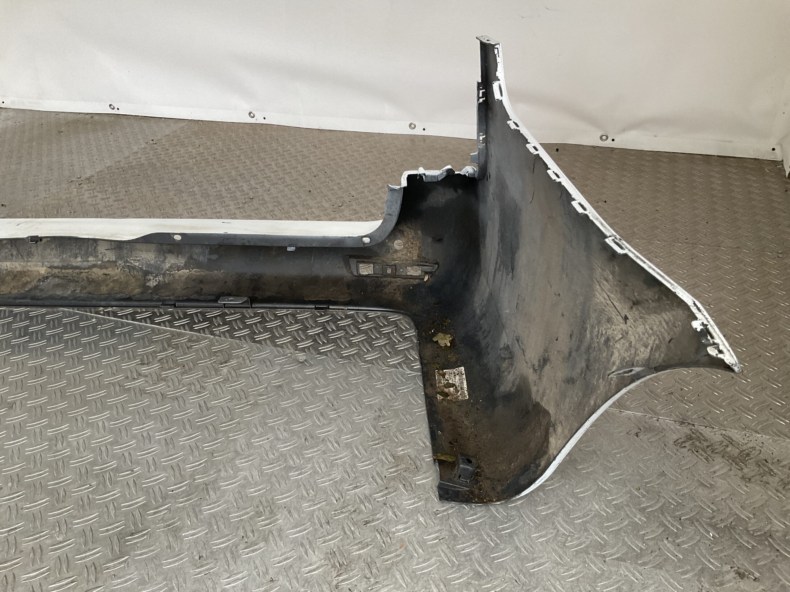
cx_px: 395
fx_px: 662
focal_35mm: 29
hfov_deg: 61.7
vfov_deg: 48.2
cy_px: 296
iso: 50
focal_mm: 3
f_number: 1.8
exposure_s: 1/100
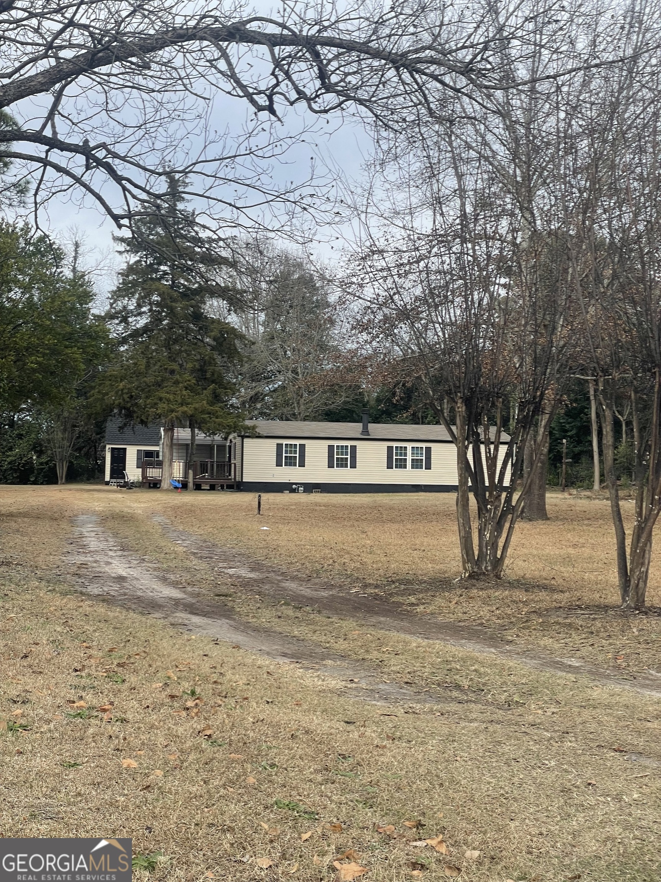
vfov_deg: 36.8
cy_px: 441
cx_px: 330
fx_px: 1324
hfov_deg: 28.0
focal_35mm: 52
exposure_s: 1/773
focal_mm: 6
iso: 25
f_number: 2
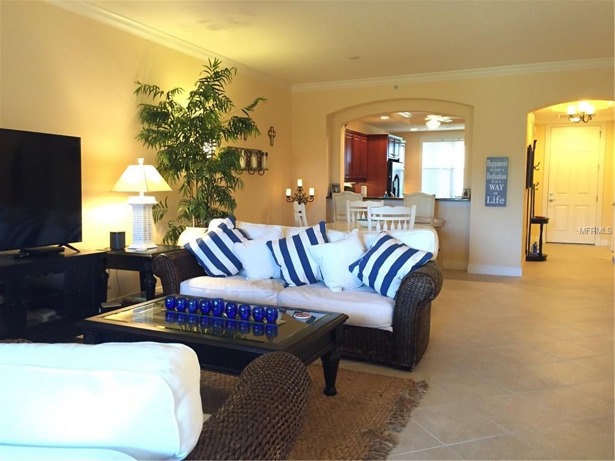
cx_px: 308
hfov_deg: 61.7
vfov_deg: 48.2
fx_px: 515
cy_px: 230
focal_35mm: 29
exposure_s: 1/30
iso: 250
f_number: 2.2
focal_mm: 4.15
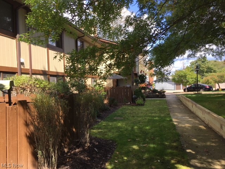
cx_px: 112
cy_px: 84
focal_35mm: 29
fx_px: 188
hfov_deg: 61.7
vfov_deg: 48.2
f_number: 2.2
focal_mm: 4.15
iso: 25
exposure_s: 1/534
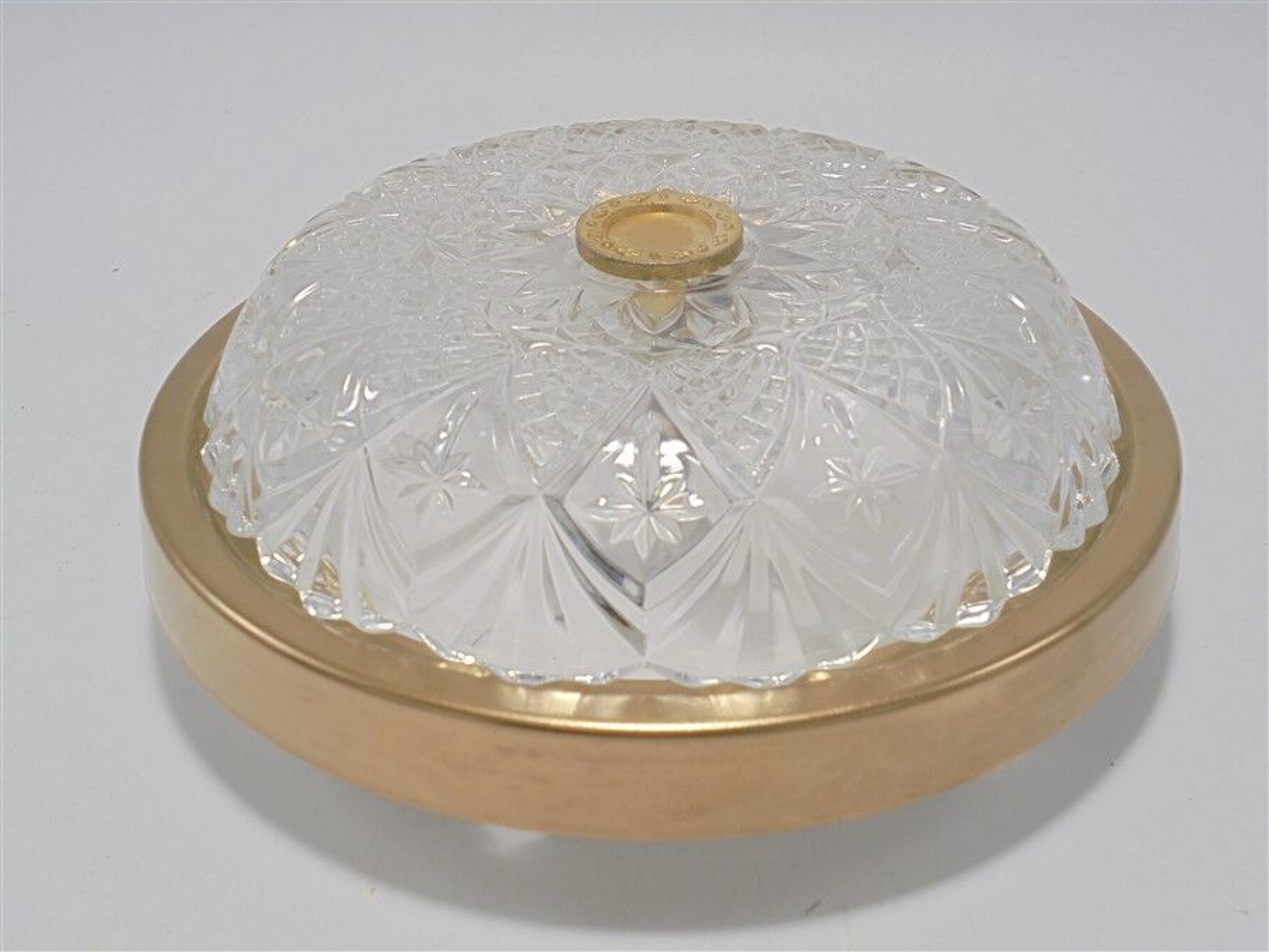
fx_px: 1576
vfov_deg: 33.6
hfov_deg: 43.9
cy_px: 476
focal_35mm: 43
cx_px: 634
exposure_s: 1/60
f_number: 4.5
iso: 100
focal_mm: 7.8
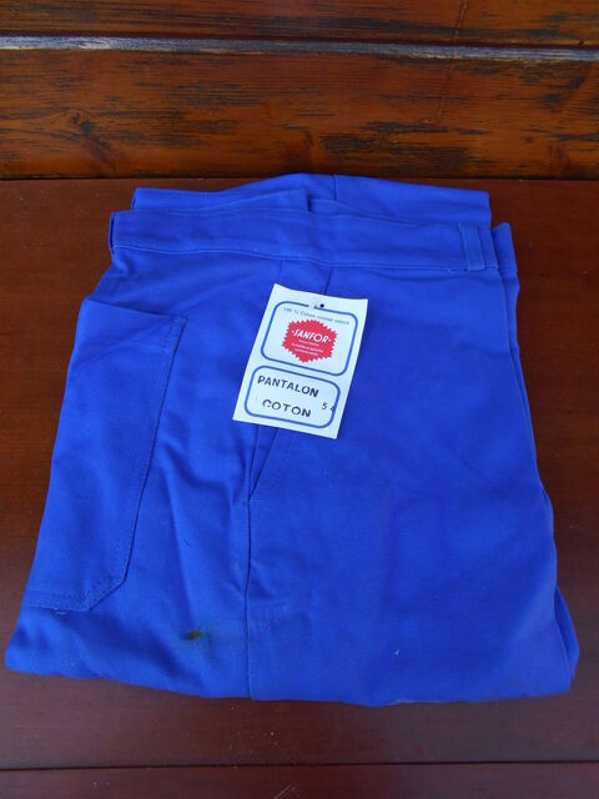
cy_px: 400
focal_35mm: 26
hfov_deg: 53.1
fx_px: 600
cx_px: 300
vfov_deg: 67.3
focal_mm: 4.6
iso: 80
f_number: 3.2
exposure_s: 1/100
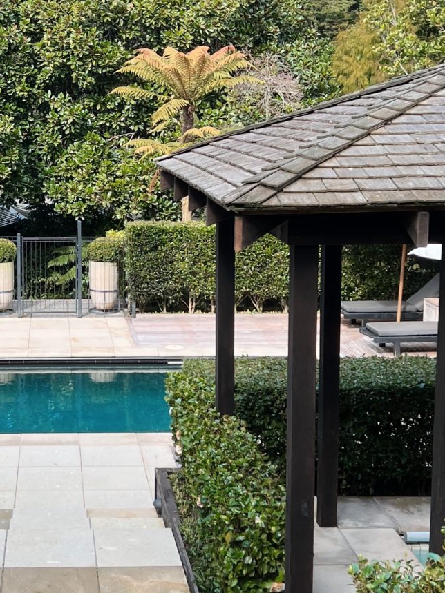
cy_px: 240
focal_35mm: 62
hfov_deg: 23.2
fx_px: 1063
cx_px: 63
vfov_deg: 31.1
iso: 50
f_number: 1.5
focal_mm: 5.7
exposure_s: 1/687
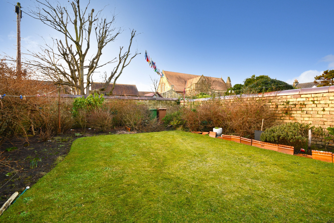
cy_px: 112
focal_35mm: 15
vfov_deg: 77.3
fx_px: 139
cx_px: 167
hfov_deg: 100.4
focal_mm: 10
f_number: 8
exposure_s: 1/20
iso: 100
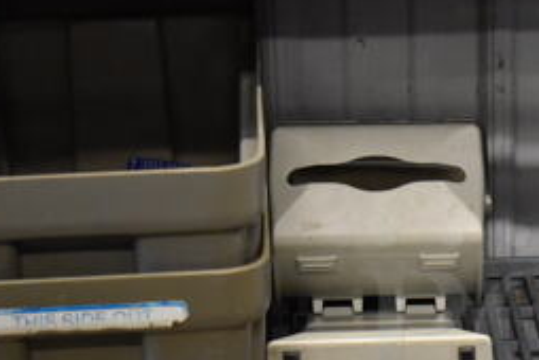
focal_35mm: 137
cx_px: 518
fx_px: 2054
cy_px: 322
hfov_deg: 14.7
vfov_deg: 10.0
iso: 4500
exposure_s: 1/125
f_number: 4.8
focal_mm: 38
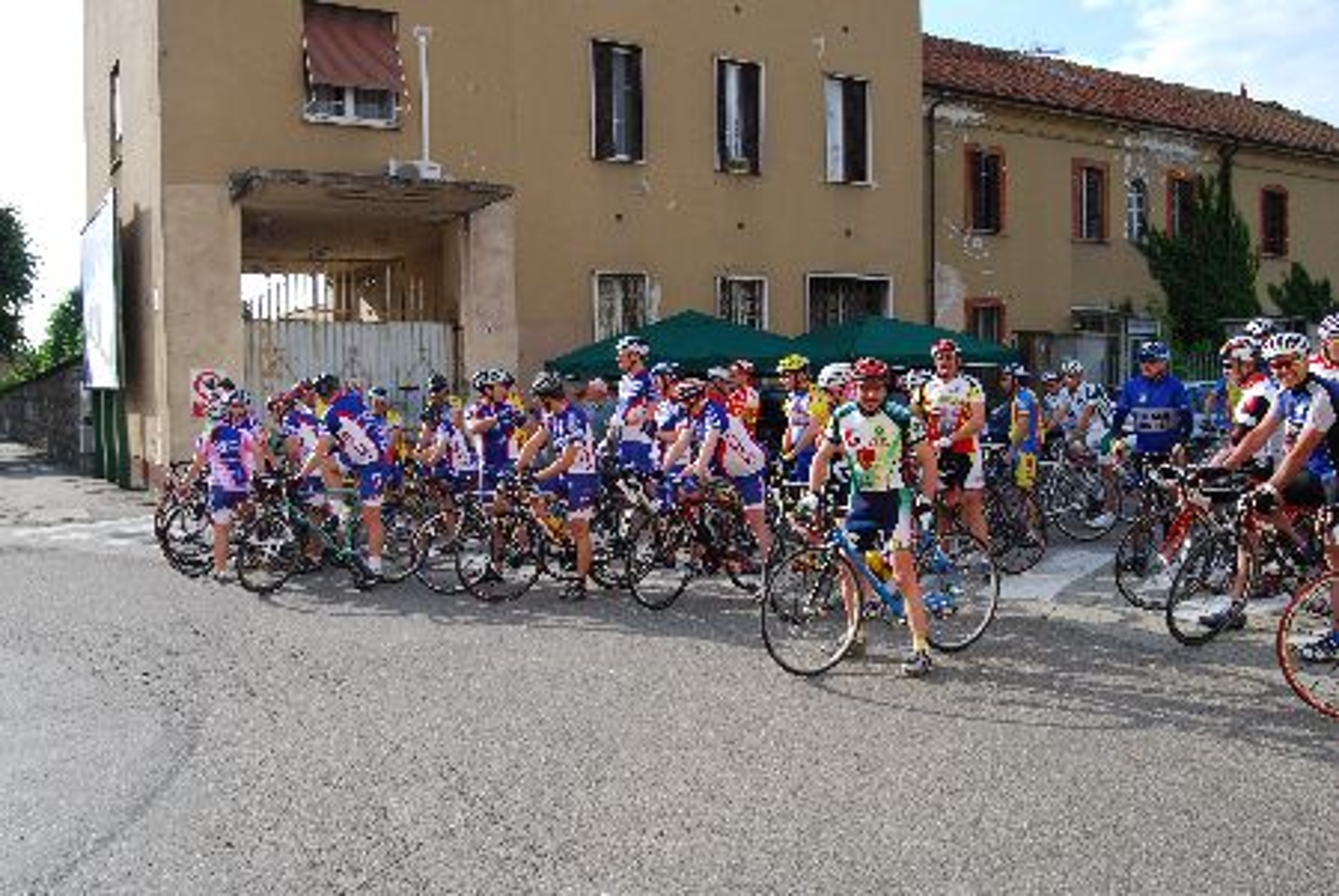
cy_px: 448
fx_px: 1229
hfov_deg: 57.2
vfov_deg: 40.1
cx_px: 670
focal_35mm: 33
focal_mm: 22
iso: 200
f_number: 9
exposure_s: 1/160
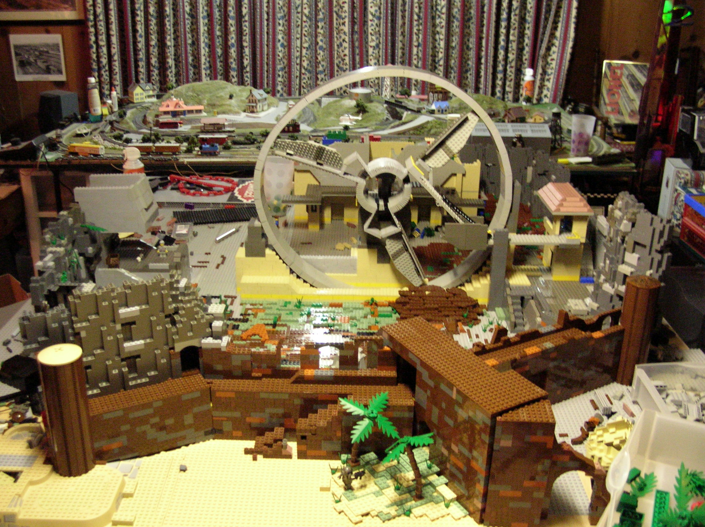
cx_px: 352
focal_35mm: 36
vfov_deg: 39.6
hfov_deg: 51.4
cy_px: 264
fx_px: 733
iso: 300
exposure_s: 1/3.8
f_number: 2.7
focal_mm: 6
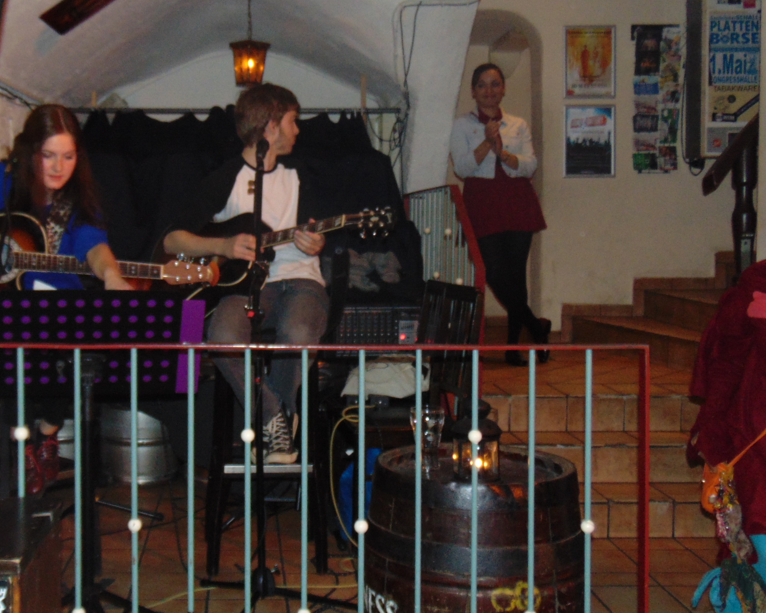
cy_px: 275
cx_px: 259
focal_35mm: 44
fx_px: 998
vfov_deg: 34.1
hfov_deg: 41.5
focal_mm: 4.5
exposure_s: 1/8
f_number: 3
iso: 200
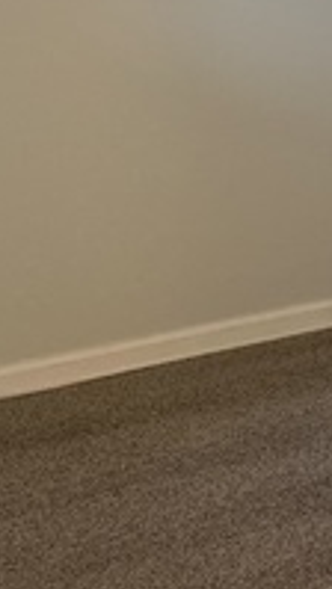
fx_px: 1424
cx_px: 836
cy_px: 50
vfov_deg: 22.8
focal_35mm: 91
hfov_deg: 10.9
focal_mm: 4.25
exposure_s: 1/60
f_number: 1.8
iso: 160
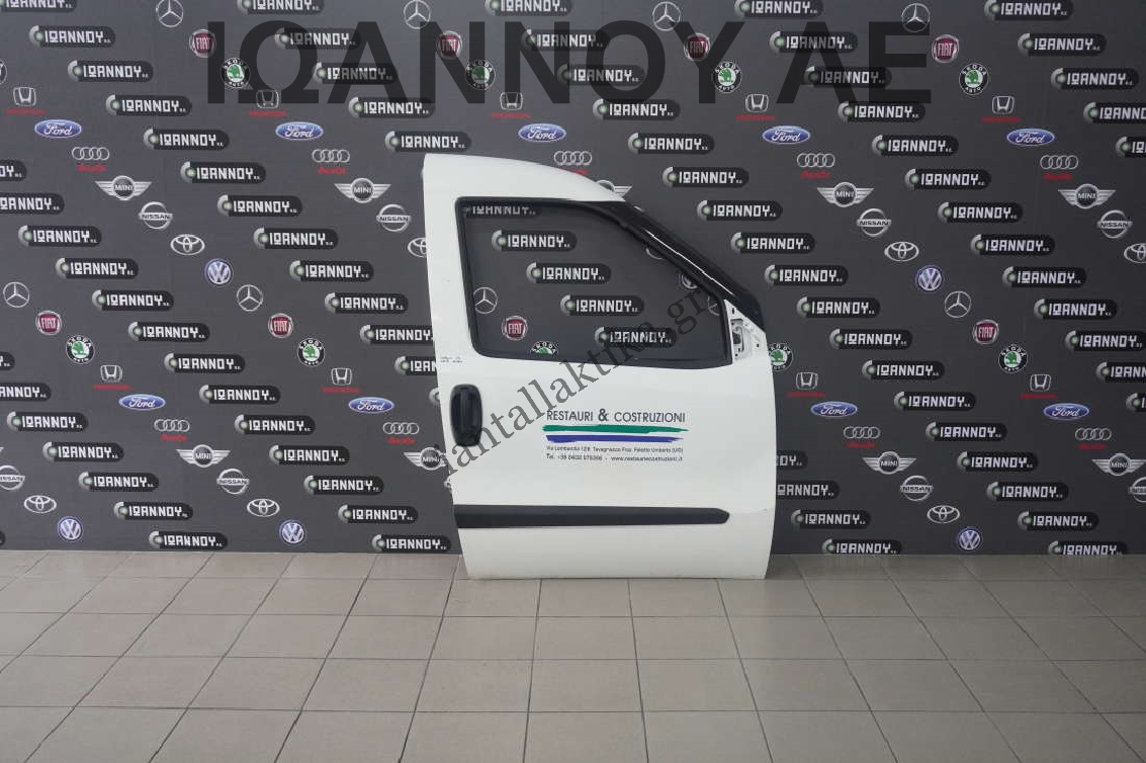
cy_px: 382
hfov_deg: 55.1
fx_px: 1098
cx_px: 573
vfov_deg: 38.3
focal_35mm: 34
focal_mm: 23
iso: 2500
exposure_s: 1/160
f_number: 4
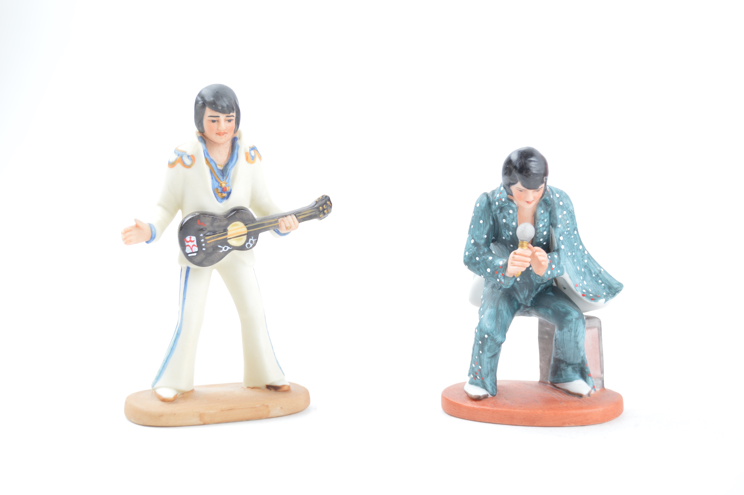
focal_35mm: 69
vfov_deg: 19.7
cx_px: 372
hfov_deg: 29.3
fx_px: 1425
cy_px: 248
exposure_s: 1/25
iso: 100
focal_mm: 46
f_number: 6.3
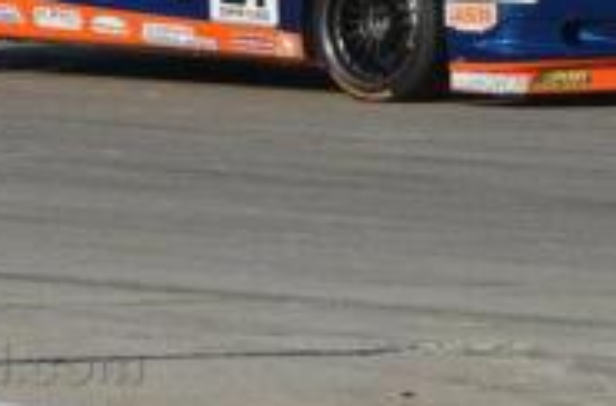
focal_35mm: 446
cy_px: -98
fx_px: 7606
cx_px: 413
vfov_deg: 3.1
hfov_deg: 4.6
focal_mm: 110
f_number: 10
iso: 200
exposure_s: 1/640
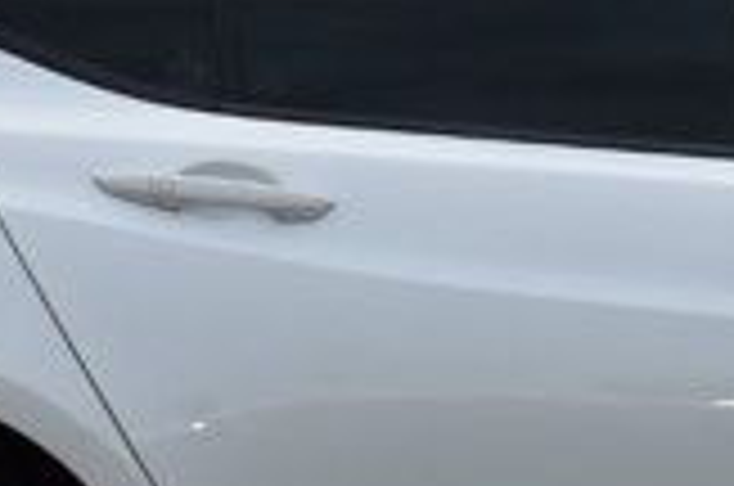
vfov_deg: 4.1
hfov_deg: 6.2
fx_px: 6718
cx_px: 761
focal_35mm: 330
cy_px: 144
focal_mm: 35
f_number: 8
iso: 400
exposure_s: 1/80
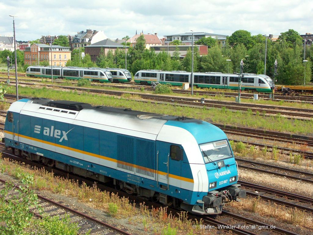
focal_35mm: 50
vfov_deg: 29.1
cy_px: 118
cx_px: 156
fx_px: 452
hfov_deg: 38.2
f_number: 5.6
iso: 200
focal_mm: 12.88
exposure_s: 1/1000
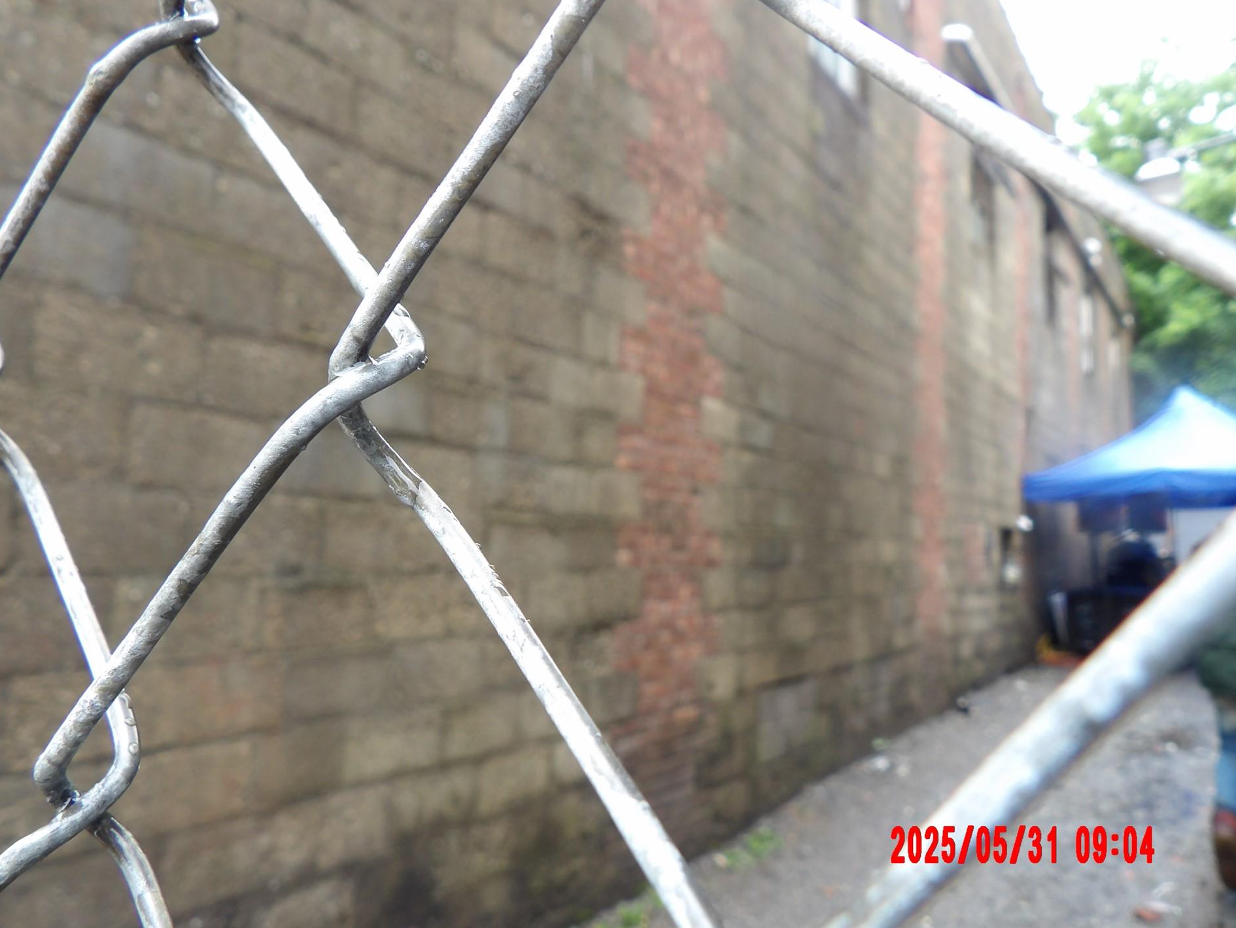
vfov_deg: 53.1
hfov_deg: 67.3
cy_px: 454
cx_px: 602
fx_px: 928
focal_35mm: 26
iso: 102
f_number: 3.2
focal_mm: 4.3
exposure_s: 1/33
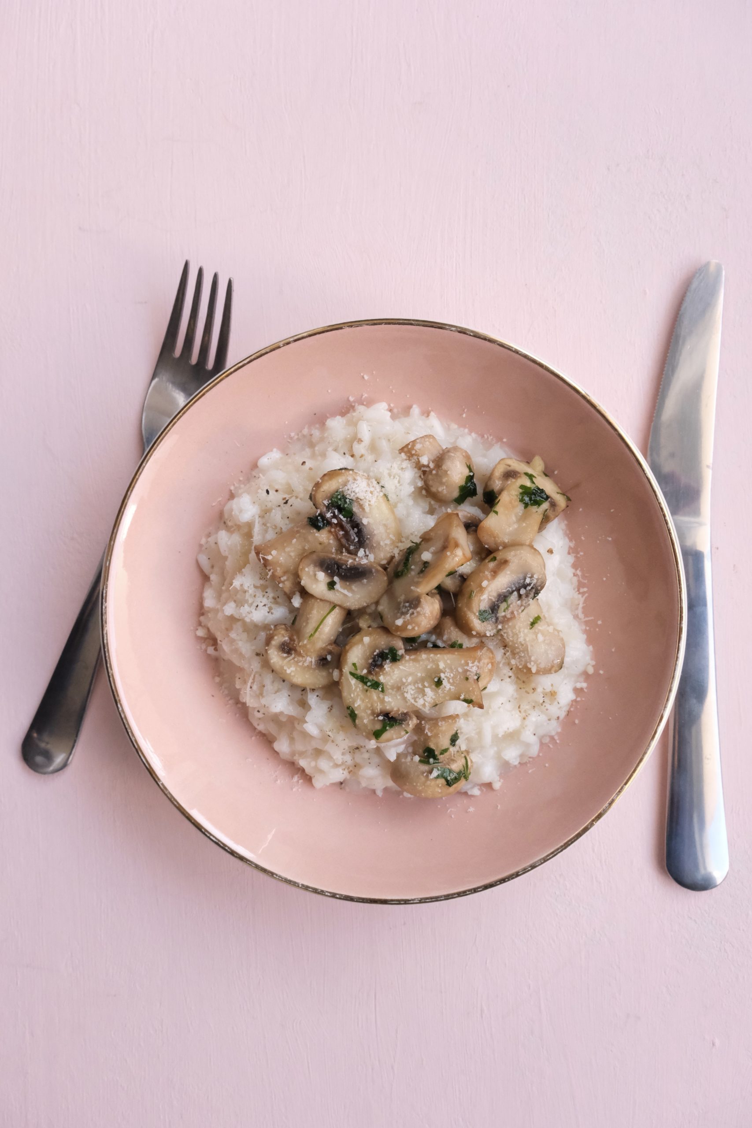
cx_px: 376
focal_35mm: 26
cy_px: 564
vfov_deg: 69.4
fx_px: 814
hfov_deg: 49.6
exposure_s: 1/200
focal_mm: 17.1
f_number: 8
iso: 4000
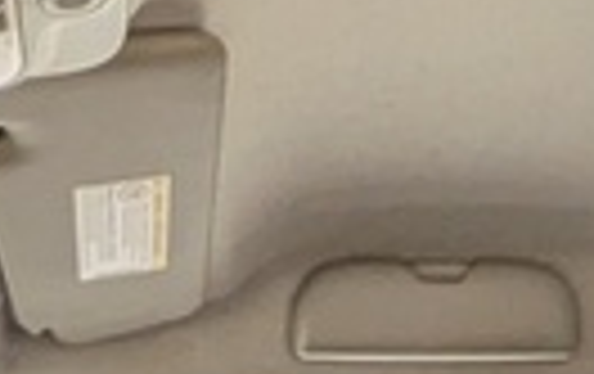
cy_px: 1298
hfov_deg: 18.0
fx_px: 1865
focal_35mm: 115
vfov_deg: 8.5
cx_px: 441
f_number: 2.2
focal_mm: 1.83
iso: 92
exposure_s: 1/50
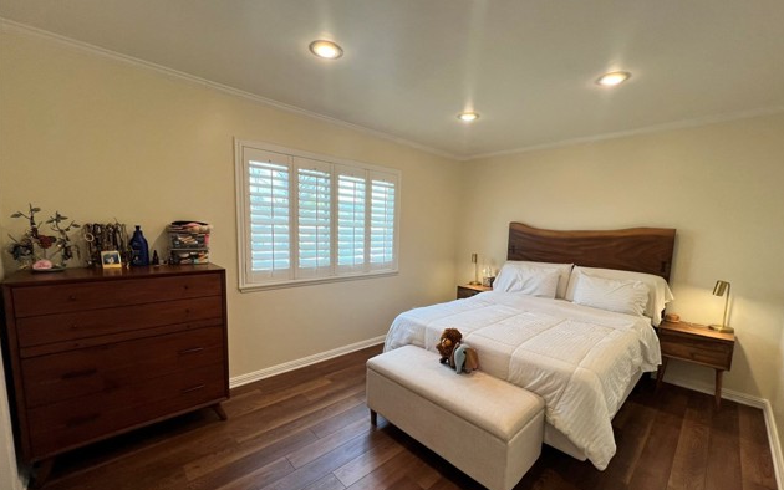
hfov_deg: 105.3
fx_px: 299
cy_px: 269
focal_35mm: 14
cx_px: 394
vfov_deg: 78.5
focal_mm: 1.57
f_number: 1.8
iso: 80
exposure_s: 1/120
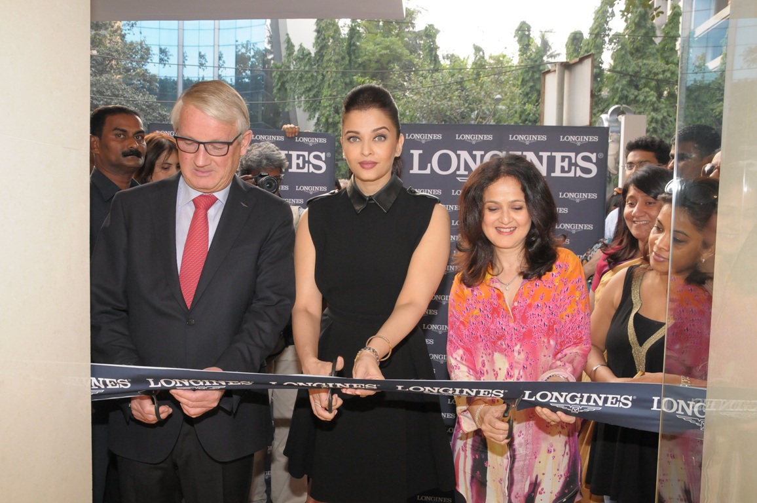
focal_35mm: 32
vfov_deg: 41.6
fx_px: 662
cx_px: 378
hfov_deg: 59.5
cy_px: 252
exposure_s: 1/100
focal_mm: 21
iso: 1000
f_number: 8
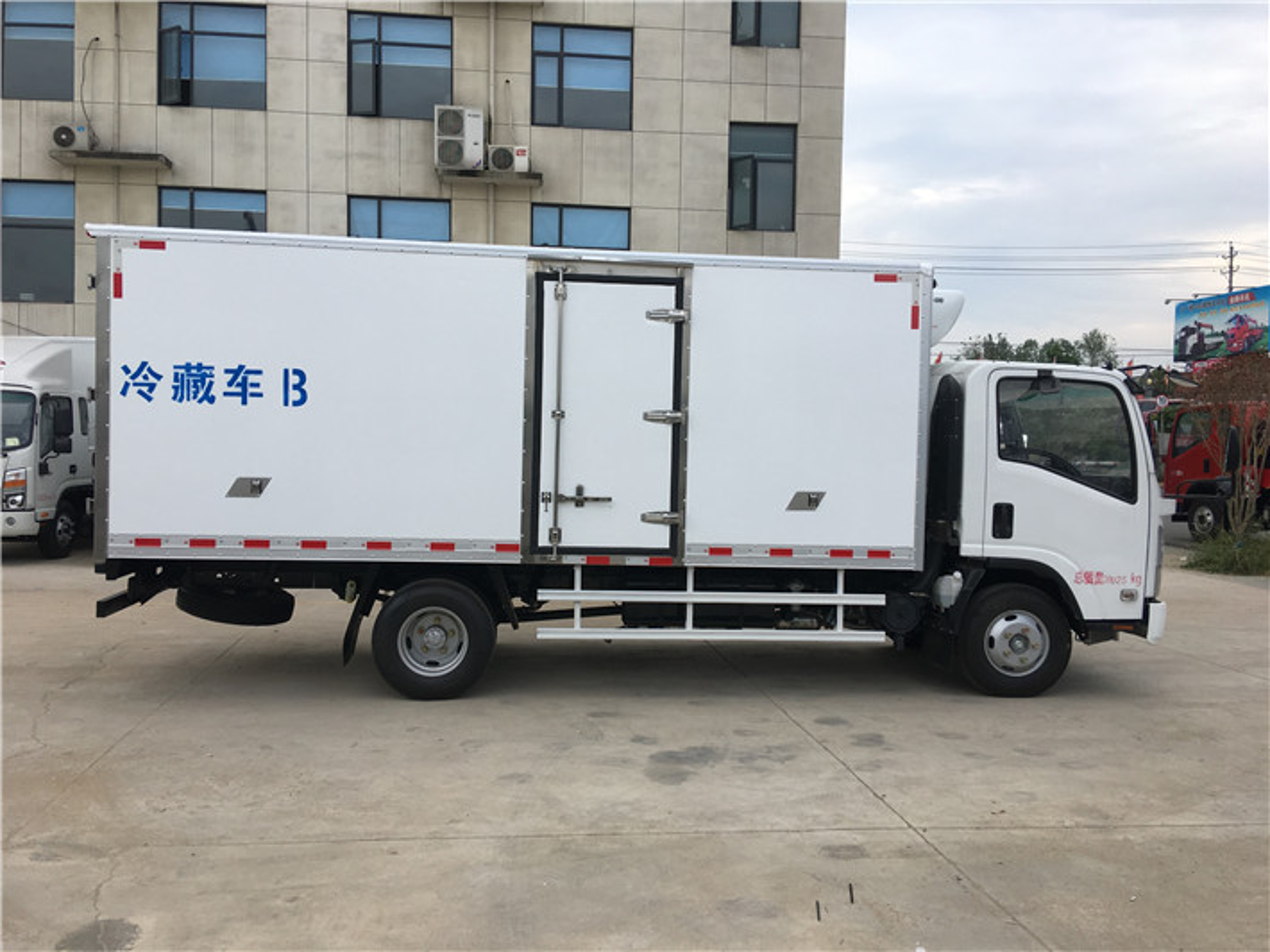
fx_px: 1064
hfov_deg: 61.7
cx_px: 635
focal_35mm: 29
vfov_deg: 48.2
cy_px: 476
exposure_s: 1/422
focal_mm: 4.15
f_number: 2.2
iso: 25
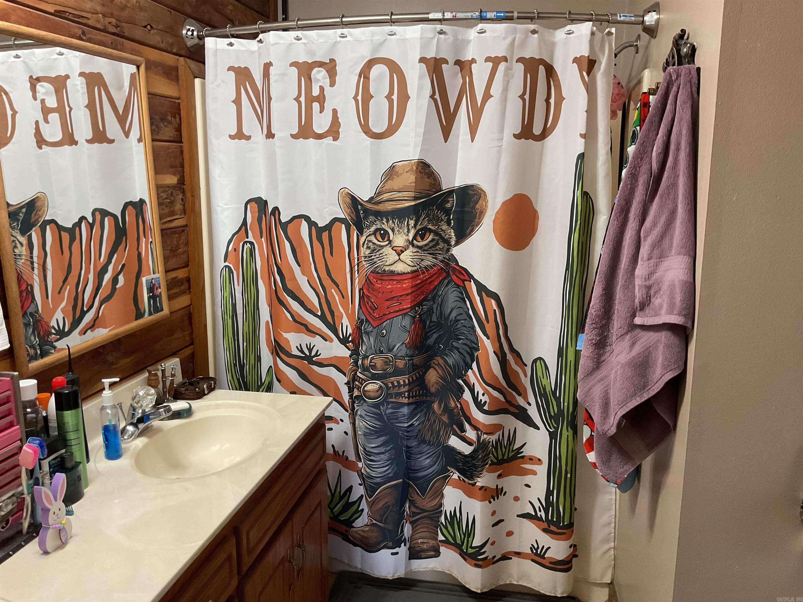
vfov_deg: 48.2
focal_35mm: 29
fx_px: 673
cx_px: 402
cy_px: 301
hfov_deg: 61.7
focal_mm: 3
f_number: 1.8
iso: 160
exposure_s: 1/60
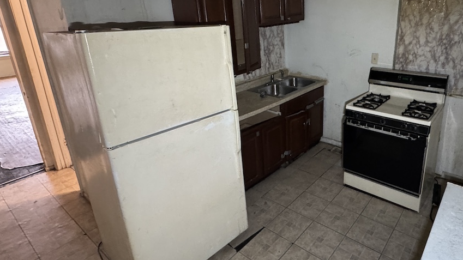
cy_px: 96
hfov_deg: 76.8
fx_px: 282
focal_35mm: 23
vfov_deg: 49.0
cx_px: 298
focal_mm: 2.22
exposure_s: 1/40
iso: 1000
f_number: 2.2
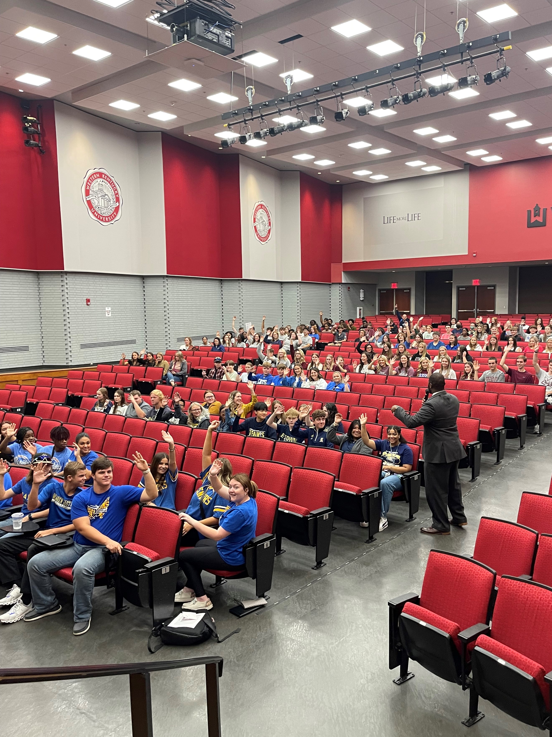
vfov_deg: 67.3
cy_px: 368
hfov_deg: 53.1
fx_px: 553
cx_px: 276
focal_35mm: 26
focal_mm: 5.1
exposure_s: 1/60
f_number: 1.6
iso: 200
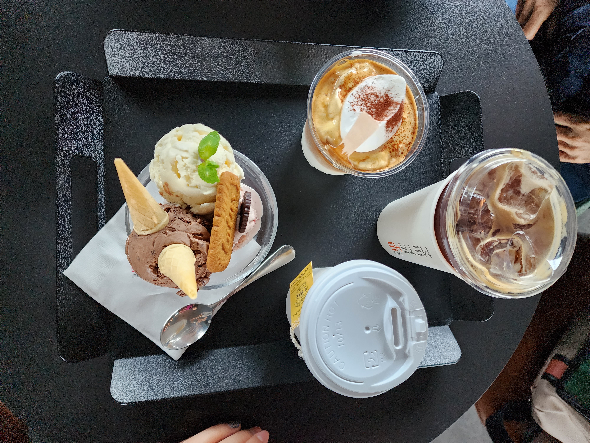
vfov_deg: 58.9
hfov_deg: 73.9
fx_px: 392
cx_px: 295
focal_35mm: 23
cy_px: 222
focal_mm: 6.4
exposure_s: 1/120
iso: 640
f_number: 1.8
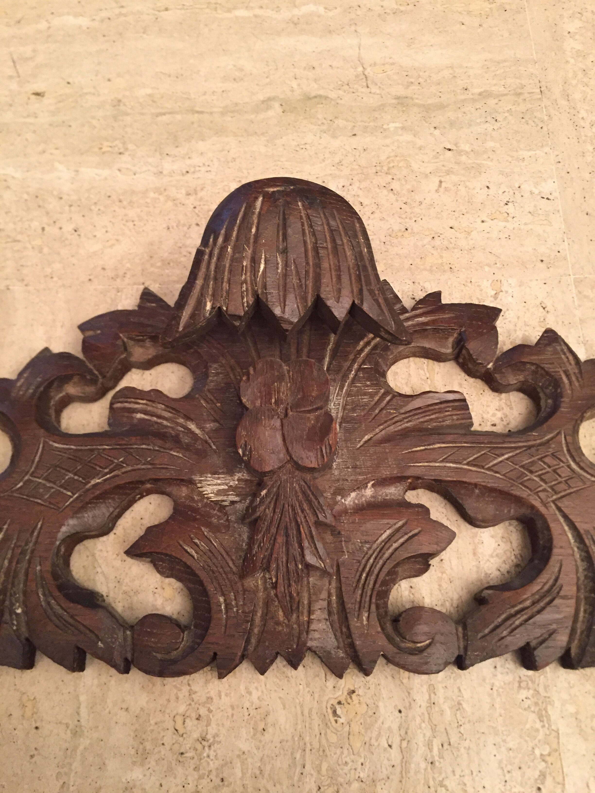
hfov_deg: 48.2
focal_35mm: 29
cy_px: 396
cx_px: 298
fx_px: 665
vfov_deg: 61.7
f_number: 2.2
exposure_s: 1/25
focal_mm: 4.15
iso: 250
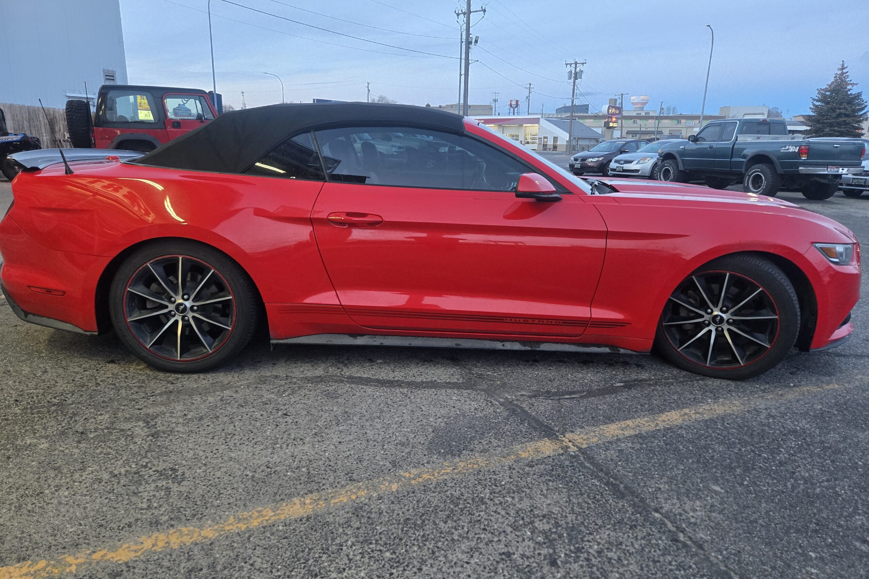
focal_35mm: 24
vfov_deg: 53.1
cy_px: 278
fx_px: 579
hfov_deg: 73.7
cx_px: 436
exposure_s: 1/120
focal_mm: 5.4
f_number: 1.8
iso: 400
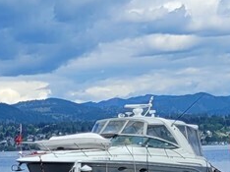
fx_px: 1181
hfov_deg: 9.6
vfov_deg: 8.1
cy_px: 273
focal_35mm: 178
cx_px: -359
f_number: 1.8
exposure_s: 1/1814
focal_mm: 5.4
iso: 40
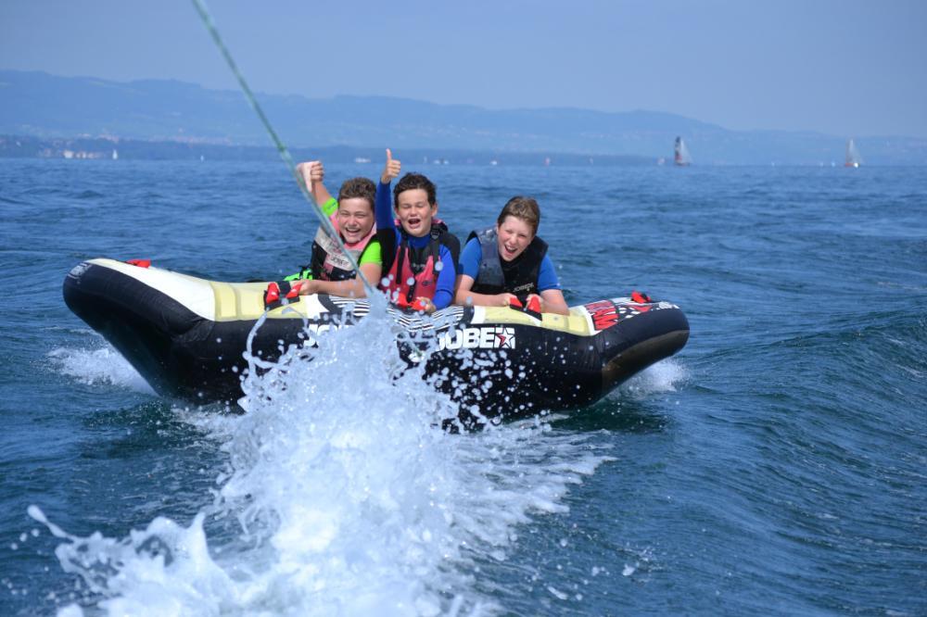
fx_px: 4054
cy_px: 308
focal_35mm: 158
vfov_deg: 8.7
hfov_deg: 13.0
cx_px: 464
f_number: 7.1
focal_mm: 105
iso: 400
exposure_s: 1/2000
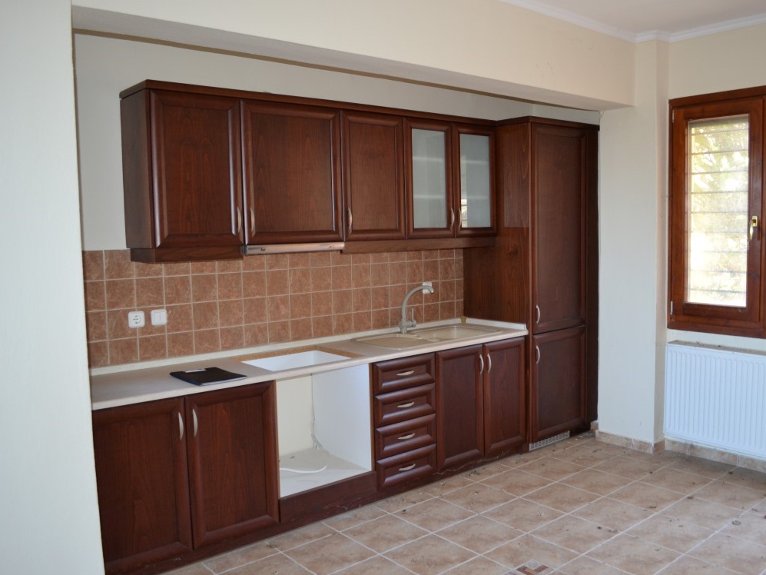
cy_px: 290
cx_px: 426
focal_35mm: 30
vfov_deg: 46.8
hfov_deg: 59.8
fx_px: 664
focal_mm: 18
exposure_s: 1/60
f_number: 3.5
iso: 560
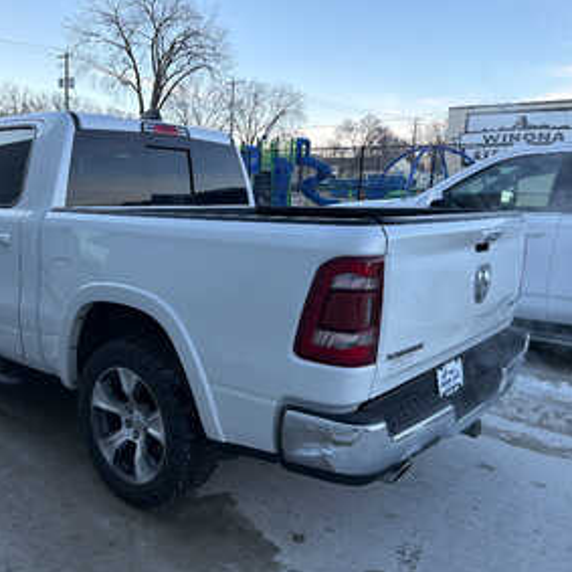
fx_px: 561
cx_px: 206
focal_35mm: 30
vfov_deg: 54.0
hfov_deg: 53.3
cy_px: 299
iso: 100
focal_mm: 6.76
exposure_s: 1/831
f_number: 1.78
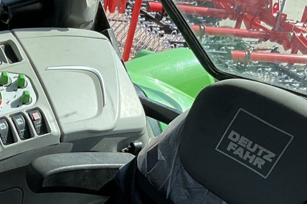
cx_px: 106
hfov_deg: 21.4
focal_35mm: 95
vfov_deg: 13.9
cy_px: 253
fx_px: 810
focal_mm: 3
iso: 16
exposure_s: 1/674
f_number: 1.8
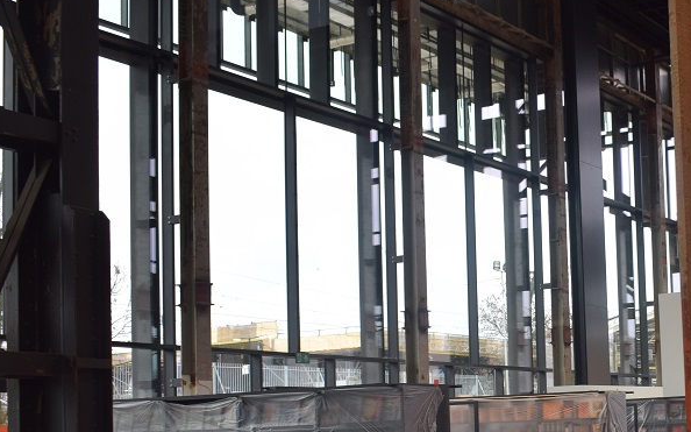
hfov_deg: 29.2
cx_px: 592
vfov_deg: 18.9
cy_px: 357
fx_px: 1280
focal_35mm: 68
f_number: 5
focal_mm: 22
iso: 400
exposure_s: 1/100
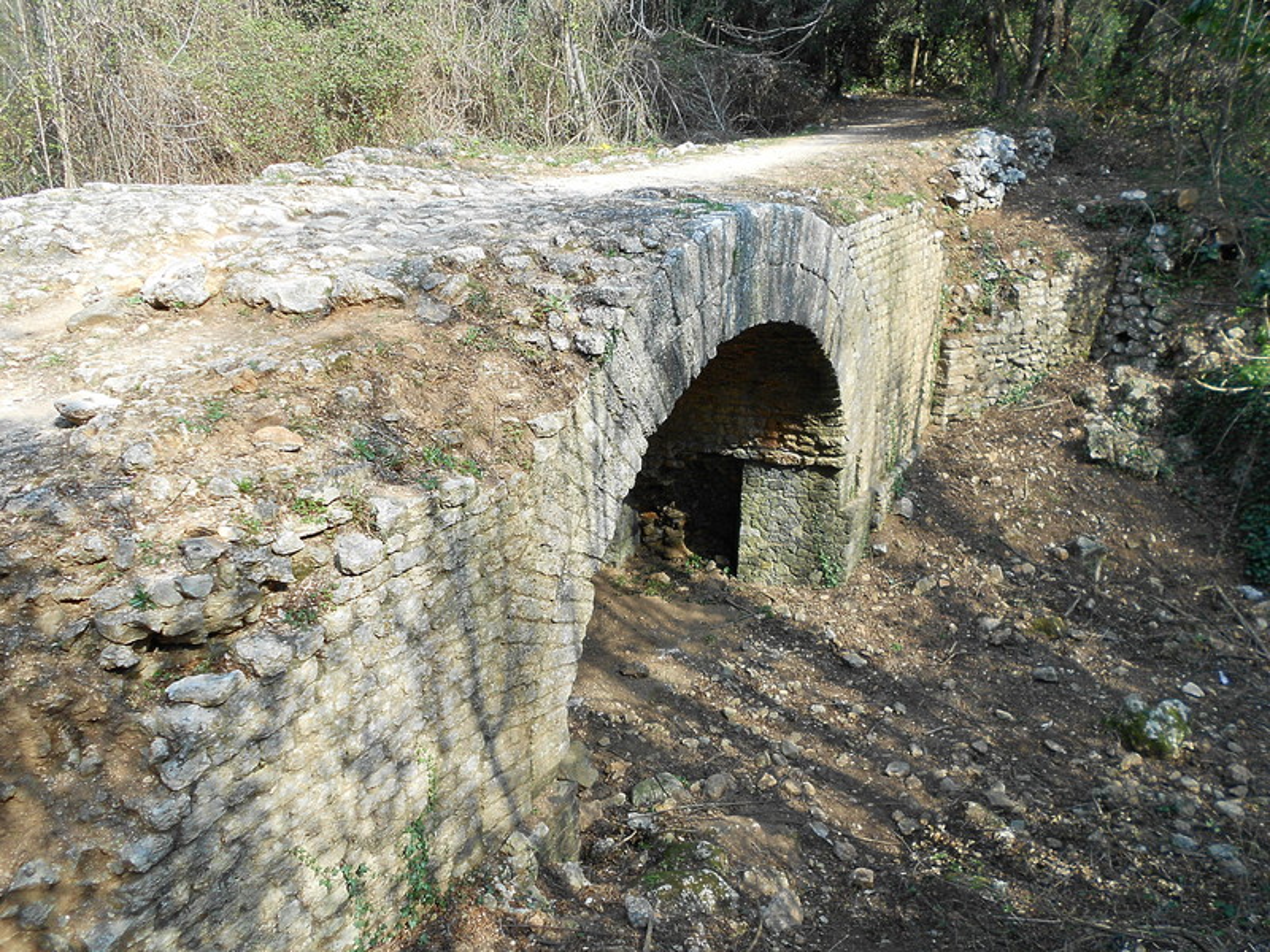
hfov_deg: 67.3
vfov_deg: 53.1
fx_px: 954
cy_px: 476
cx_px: 635
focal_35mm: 26
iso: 80
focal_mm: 4.6
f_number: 3.2
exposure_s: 1/320
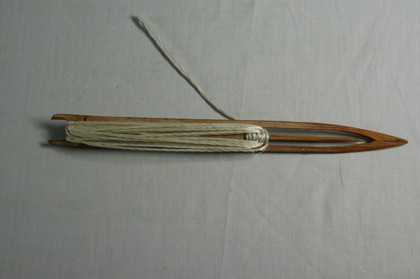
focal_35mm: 69
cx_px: 210
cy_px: 140
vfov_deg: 19.7
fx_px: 804
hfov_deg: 29.3
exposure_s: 1/10
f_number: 10
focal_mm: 46
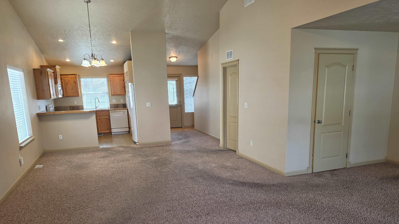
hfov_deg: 71.9
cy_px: 143
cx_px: 199
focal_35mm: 26
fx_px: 275
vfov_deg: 43.9
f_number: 1.4
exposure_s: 1/120
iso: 50
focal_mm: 6.5
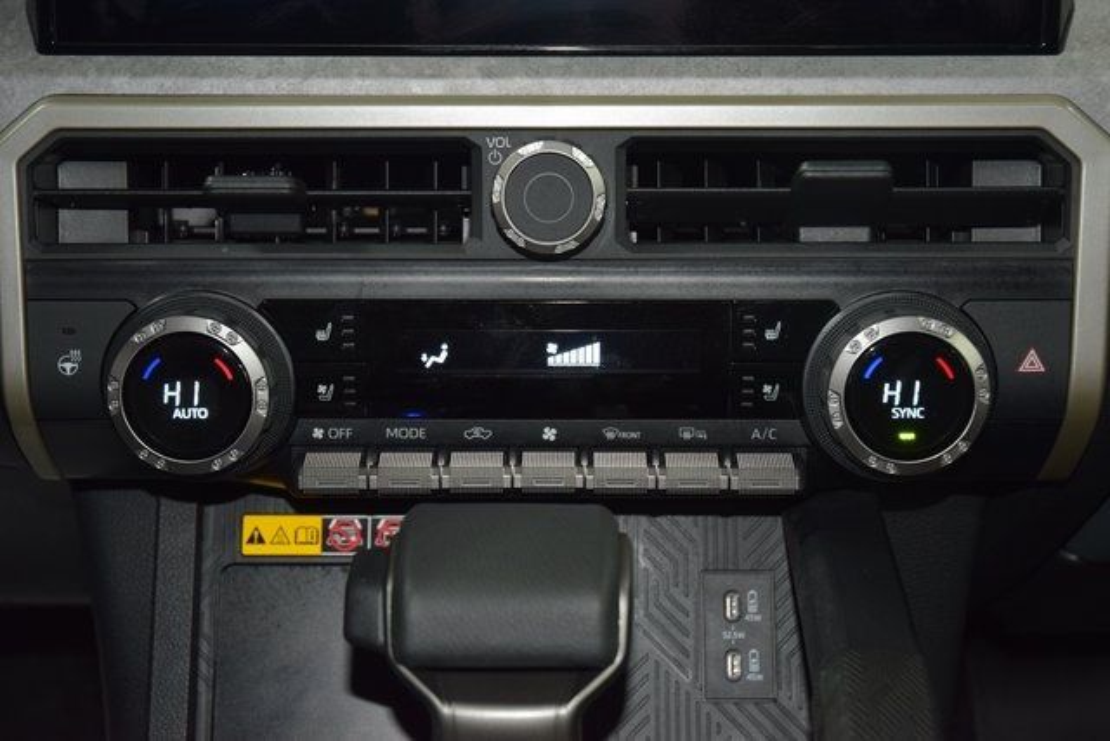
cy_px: 370
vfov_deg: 20.6
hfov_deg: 30.5
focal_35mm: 66
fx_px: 2035
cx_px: 555
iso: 1250
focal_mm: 44
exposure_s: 1/40
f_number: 4.2
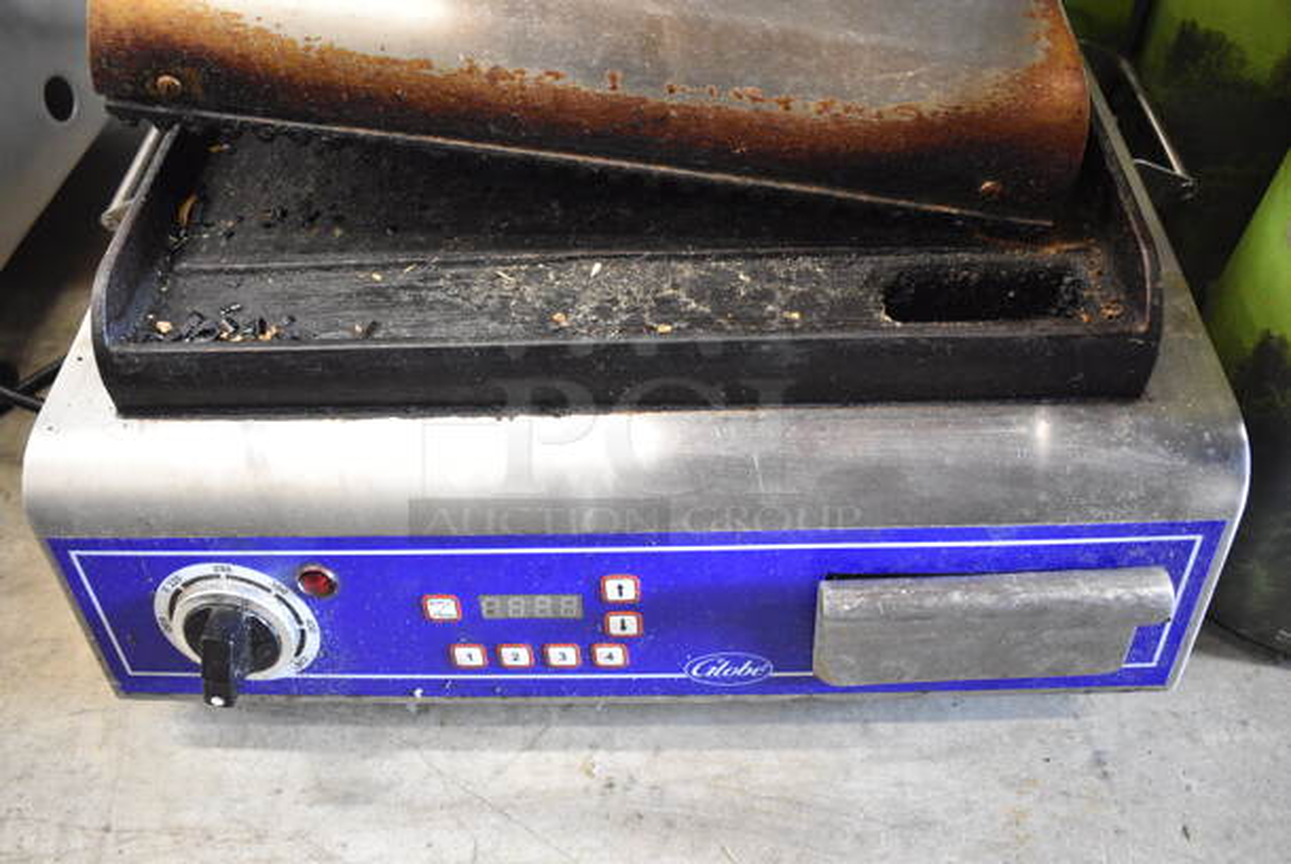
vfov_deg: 43.7
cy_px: 432
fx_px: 1077
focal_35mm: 30
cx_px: 646
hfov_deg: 61.9
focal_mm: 20
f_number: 3.5
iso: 3200
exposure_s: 1/30
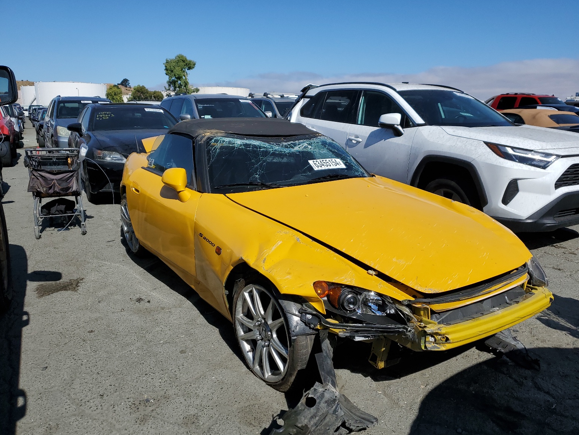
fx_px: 452
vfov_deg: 51.4
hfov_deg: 65.3
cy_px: 216
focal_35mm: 27
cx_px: 293
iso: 50
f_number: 1.5
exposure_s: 1/10000
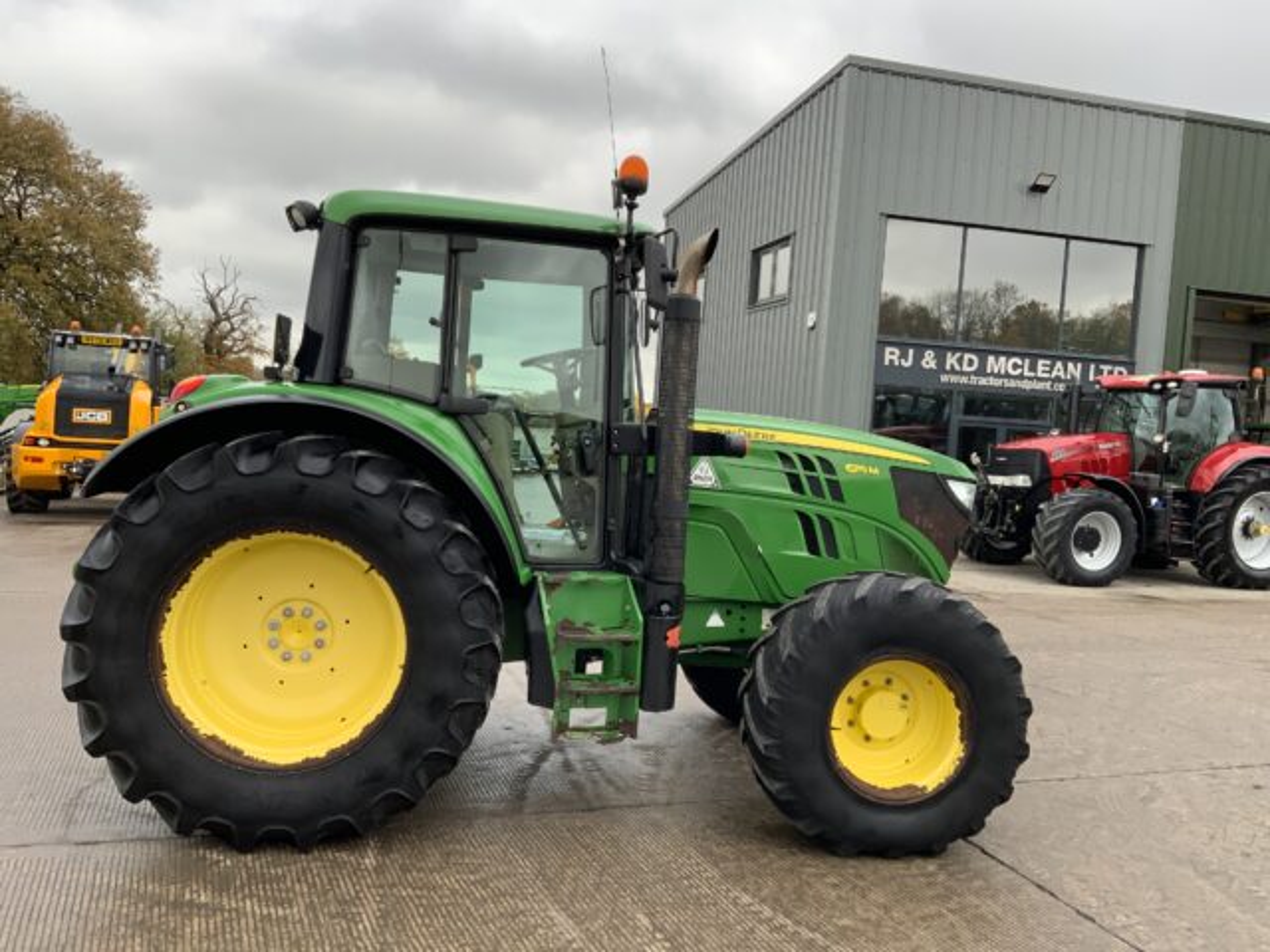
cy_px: 476
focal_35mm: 29
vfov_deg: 48.2
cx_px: 635
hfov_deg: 61.7
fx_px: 1064
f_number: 1.8
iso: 16
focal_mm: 3
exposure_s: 1/165
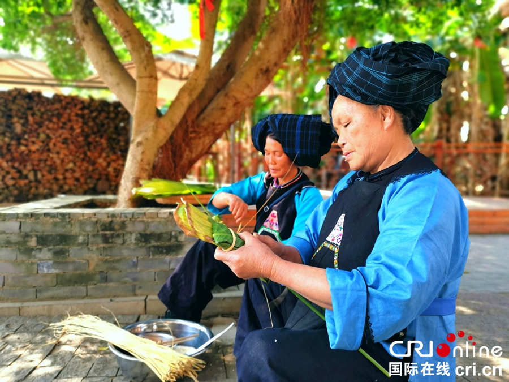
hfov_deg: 65.3
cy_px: 191
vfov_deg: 51.4
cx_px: 254
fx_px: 397
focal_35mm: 27
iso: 50
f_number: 1.8
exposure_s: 1/148
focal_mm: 5.58
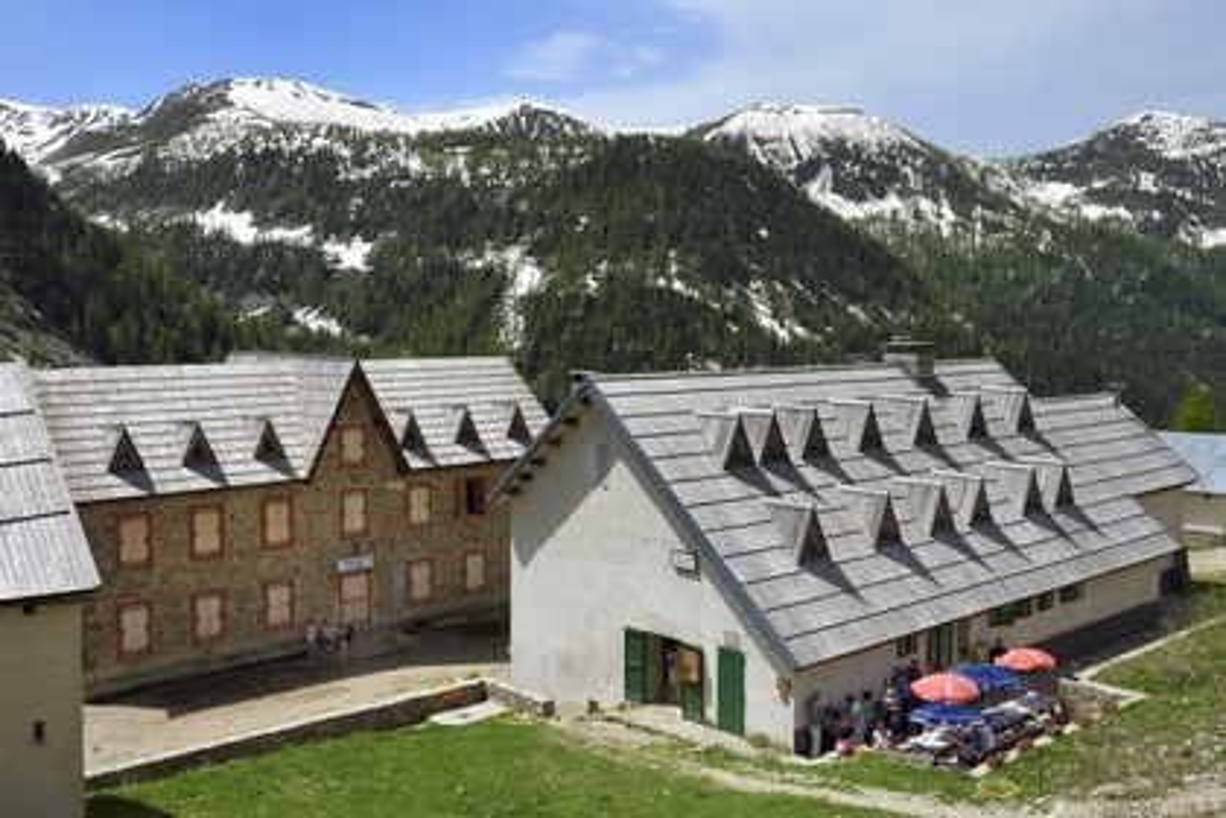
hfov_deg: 55.8
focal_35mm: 34
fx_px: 1158
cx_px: 613
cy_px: 409
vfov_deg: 38.9
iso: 400
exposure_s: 1/320
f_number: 16
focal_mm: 34
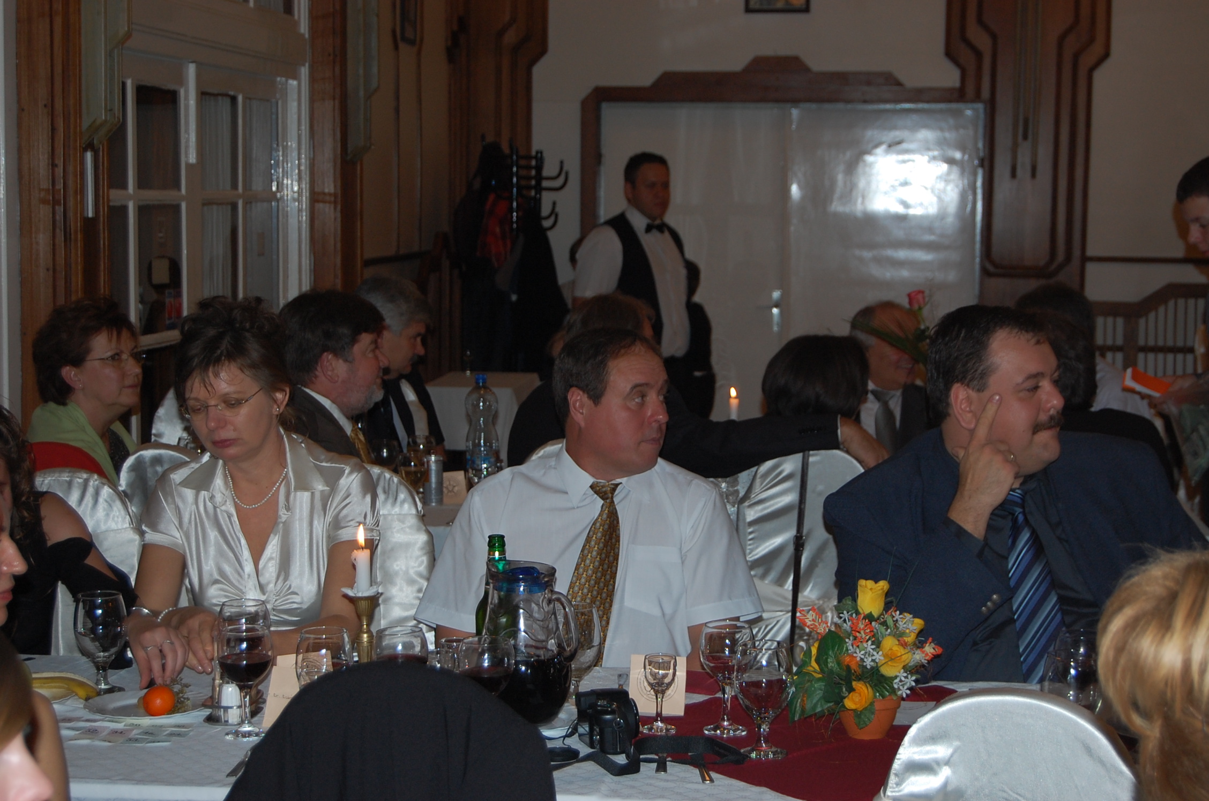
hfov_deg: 29.9
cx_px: 604
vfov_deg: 20.1
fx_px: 2263
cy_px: 400
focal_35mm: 68
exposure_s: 1/60
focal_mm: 45
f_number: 5.3
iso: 400
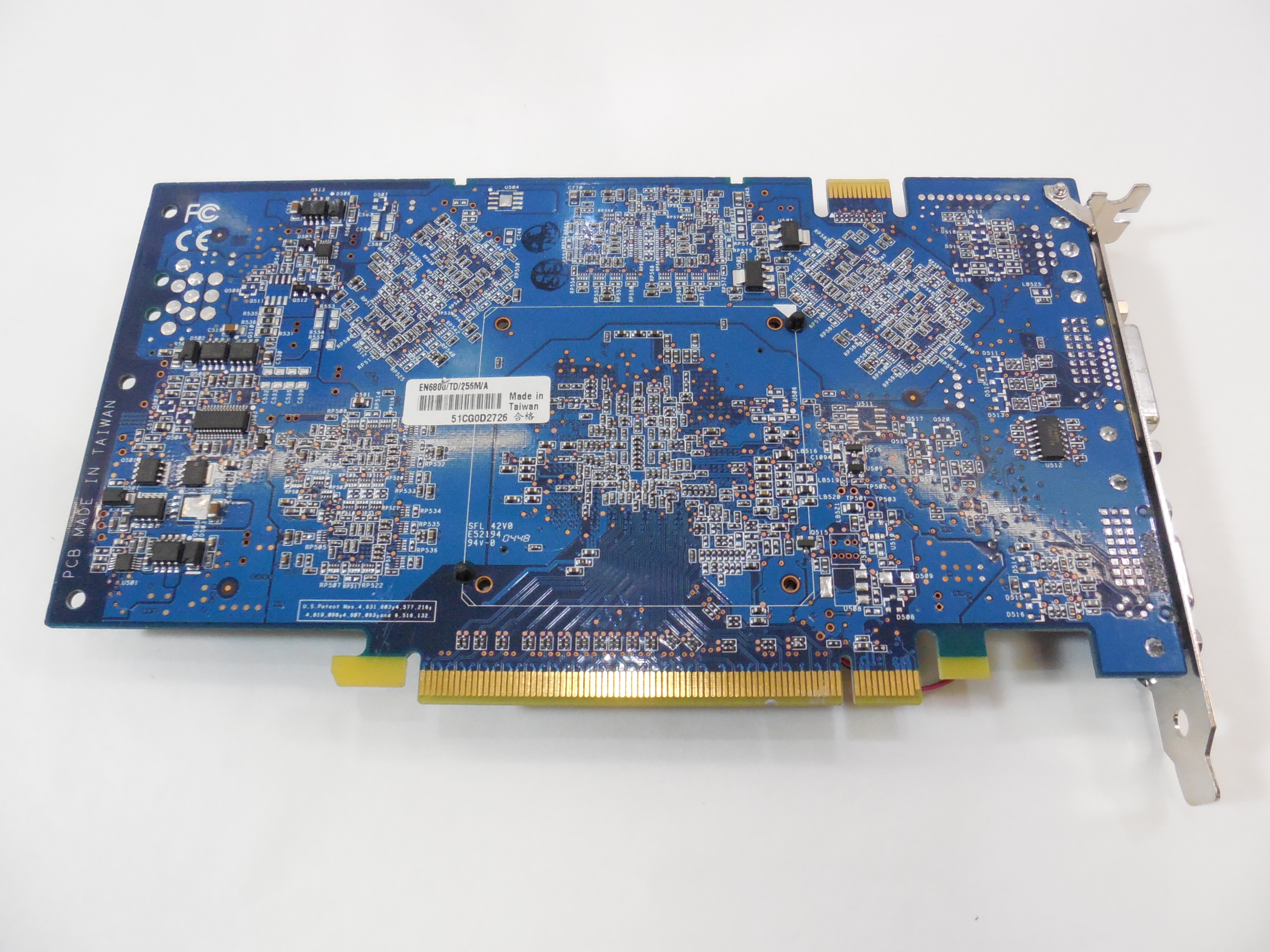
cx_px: 635
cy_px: 476
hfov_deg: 67.3
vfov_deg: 53.1
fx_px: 954
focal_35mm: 26
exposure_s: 1/250
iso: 800
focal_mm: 4.6
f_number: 3.5
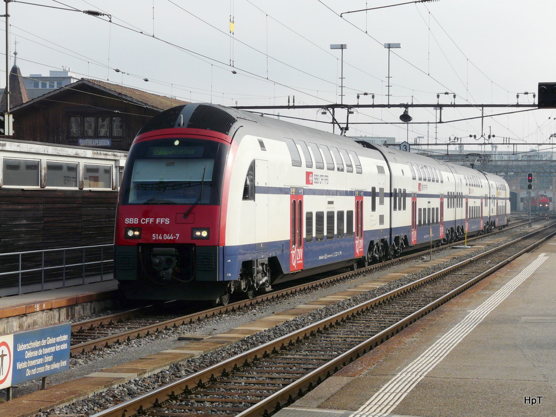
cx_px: 278
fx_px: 1478
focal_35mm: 92
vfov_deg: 16.1
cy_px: 208
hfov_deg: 21.3
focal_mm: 15.1
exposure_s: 1/320
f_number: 5.6
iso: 100
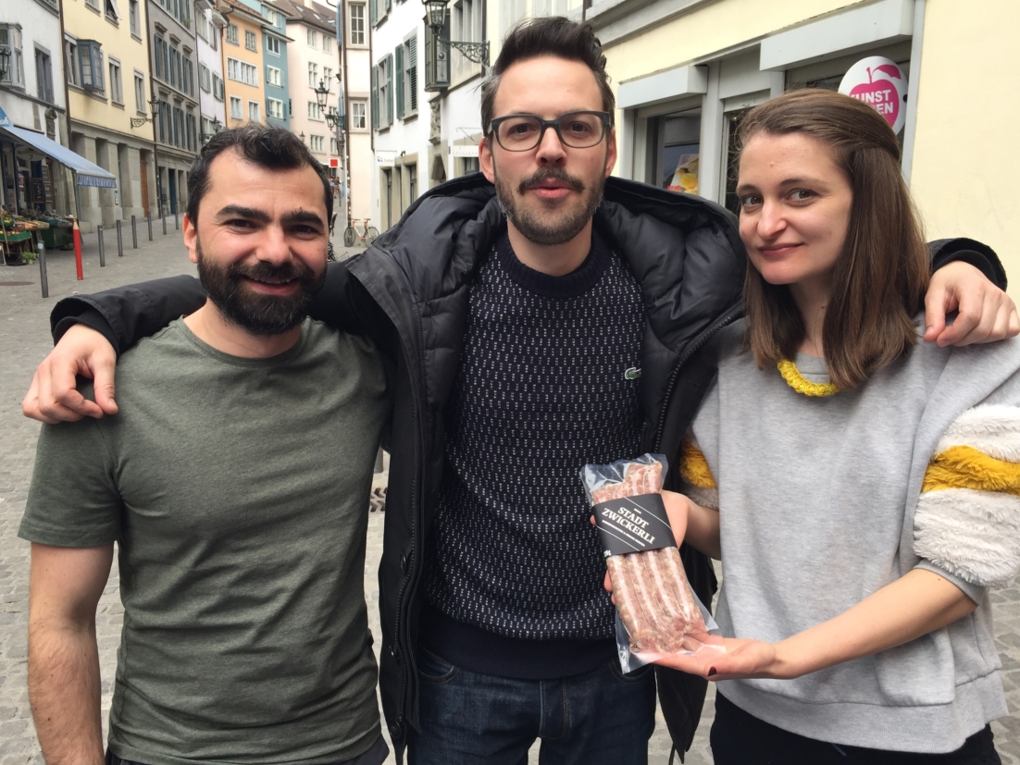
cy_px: 376
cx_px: 501
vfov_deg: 46.8
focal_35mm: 30
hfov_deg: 59.9
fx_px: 884
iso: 32
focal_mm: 4.15
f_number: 2.2
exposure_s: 1/234
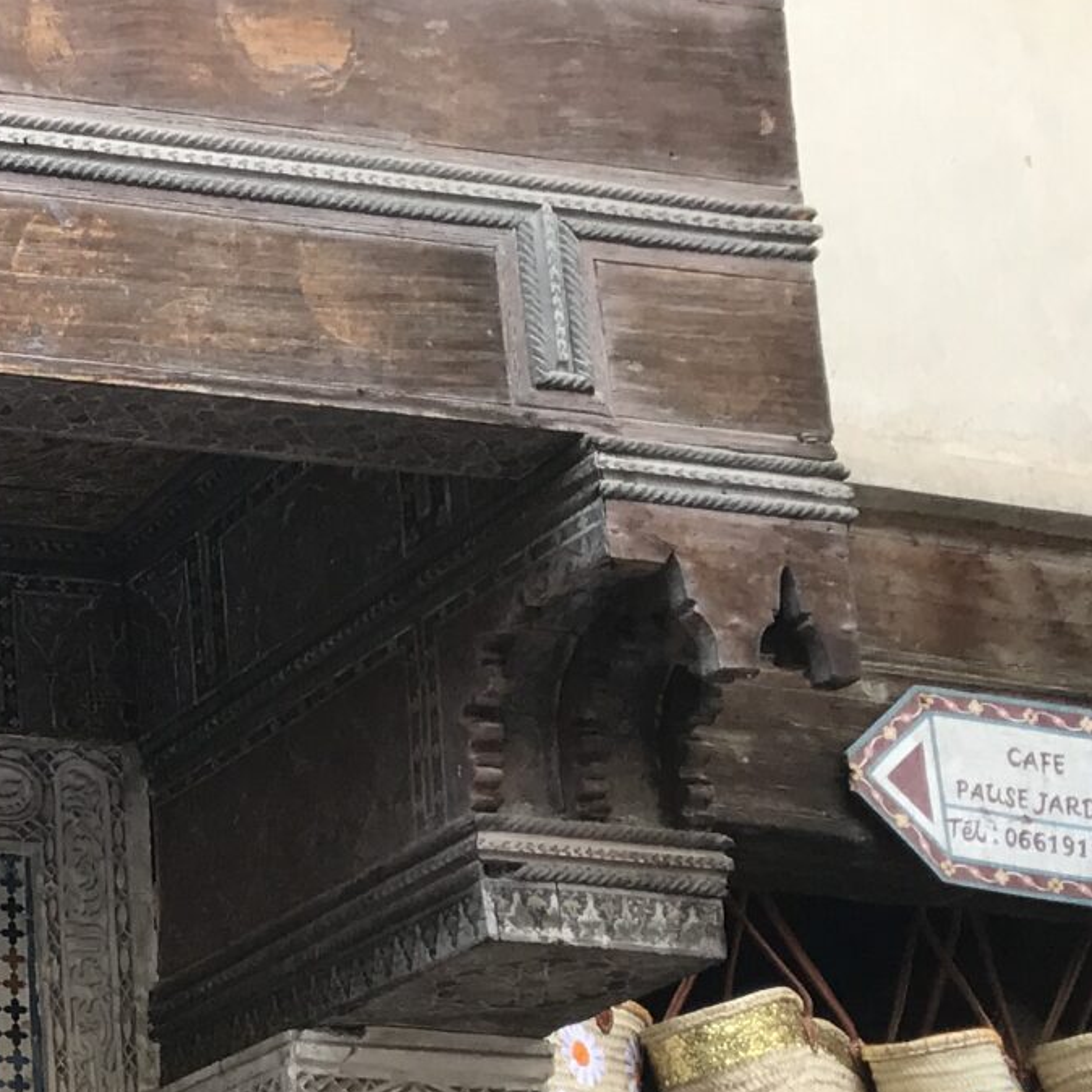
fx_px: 3355
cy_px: 1076
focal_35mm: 94
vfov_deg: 18.1
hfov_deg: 16.3
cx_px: -719
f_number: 1.8
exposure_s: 1/153
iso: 20
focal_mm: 3.99
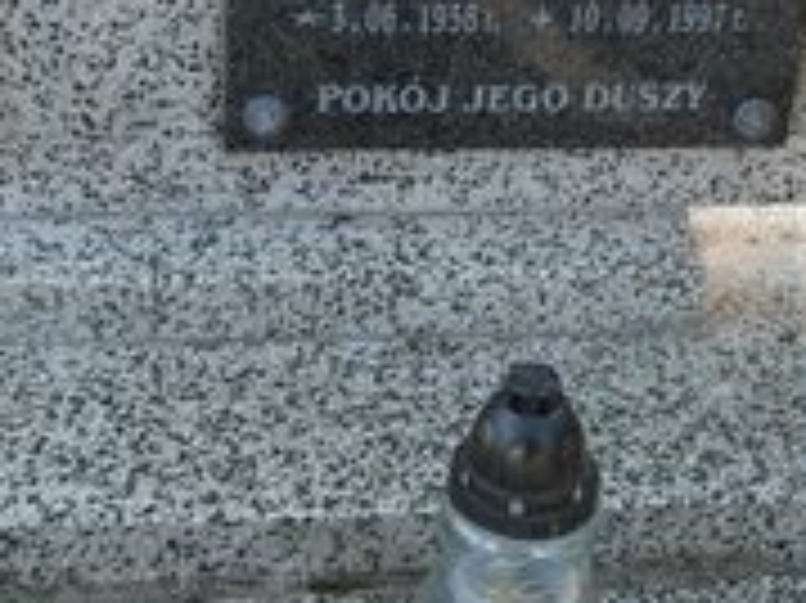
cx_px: 491
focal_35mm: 86
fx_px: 2001
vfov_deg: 16.8
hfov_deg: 22.7
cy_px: 22
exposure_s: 1/60
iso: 100
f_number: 3.4
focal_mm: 5.2
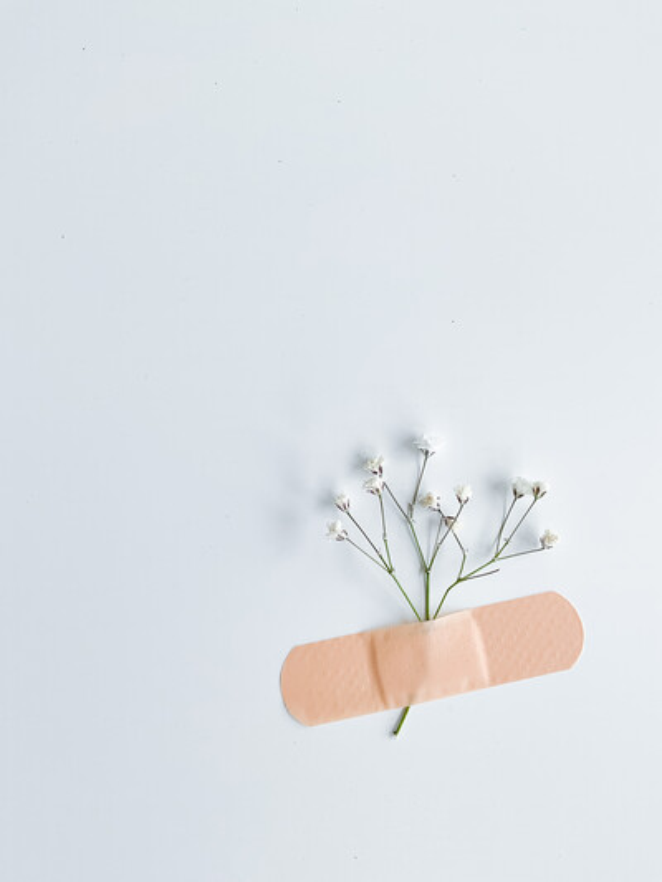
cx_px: 331
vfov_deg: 61.6
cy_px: 441
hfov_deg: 48.2
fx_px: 739
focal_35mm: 29
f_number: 1.8
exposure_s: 1/400
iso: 16
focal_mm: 3
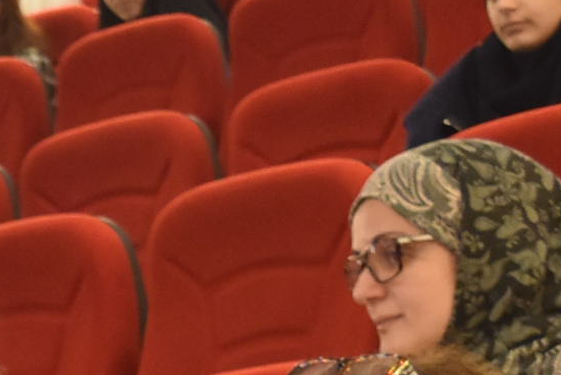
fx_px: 4319
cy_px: 868
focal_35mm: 277
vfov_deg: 4.8
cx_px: -829
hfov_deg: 7.0
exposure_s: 1/30
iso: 1400
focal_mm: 34
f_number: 4.5
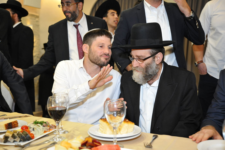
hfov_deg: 43.6
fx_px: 281
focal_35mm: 45
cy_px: 75
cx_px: 112
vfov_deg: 29.8
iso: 2000
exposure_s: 1/100
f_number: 4
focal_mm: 45
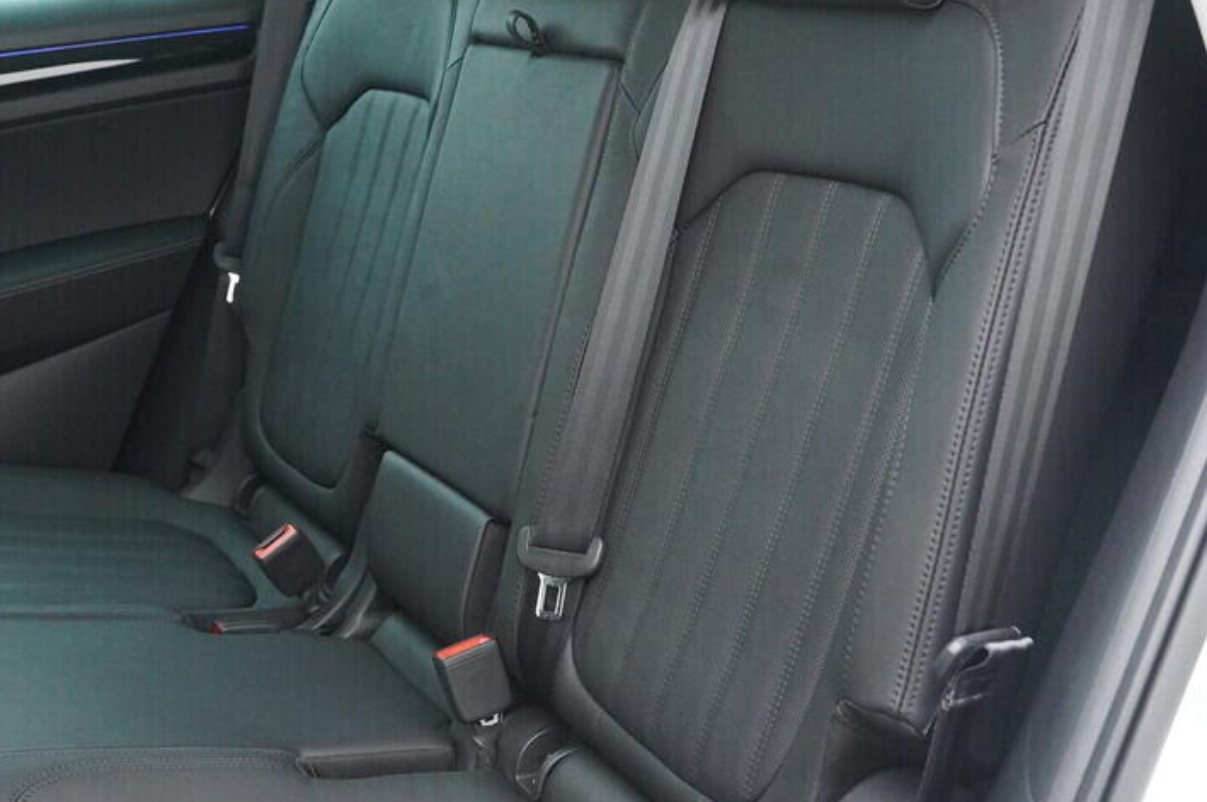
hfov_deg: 38.0
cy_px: 406
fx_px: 1741
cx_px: 446
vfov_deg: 25.9
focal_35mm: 52
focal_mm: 24
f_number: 5
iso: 6400
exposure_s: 1/250
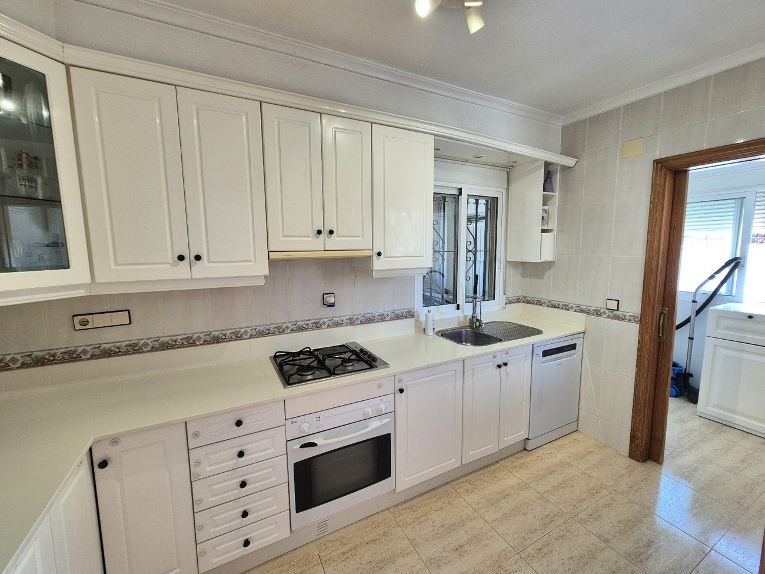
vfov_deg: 89.9
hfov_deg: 106.2
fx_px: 287
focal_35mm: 13
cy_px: 287
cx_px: 382
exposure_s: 1/50
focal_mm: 2.2
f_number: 2.2
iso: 50
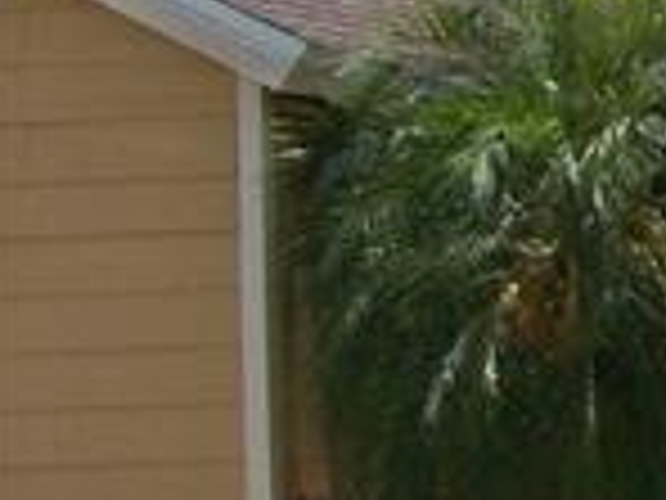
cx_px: 2286
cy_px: 230
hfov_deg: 7.1
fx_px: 4541
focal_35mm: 236
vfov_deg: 6.3
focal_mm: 5.7
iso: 64
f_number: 5.5
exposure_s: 1/368
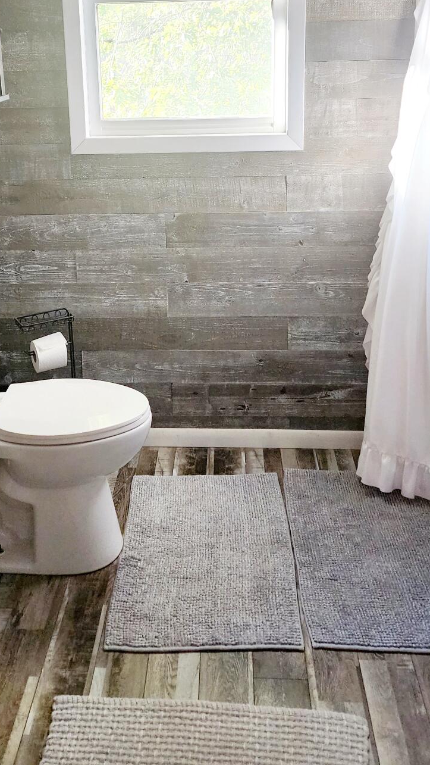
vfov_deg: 49.6
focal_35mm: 39
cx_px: 171
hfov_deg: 30.4
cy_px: 192
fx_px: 790
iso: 250
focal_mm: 6.4
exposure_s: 1/120
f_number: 1.8
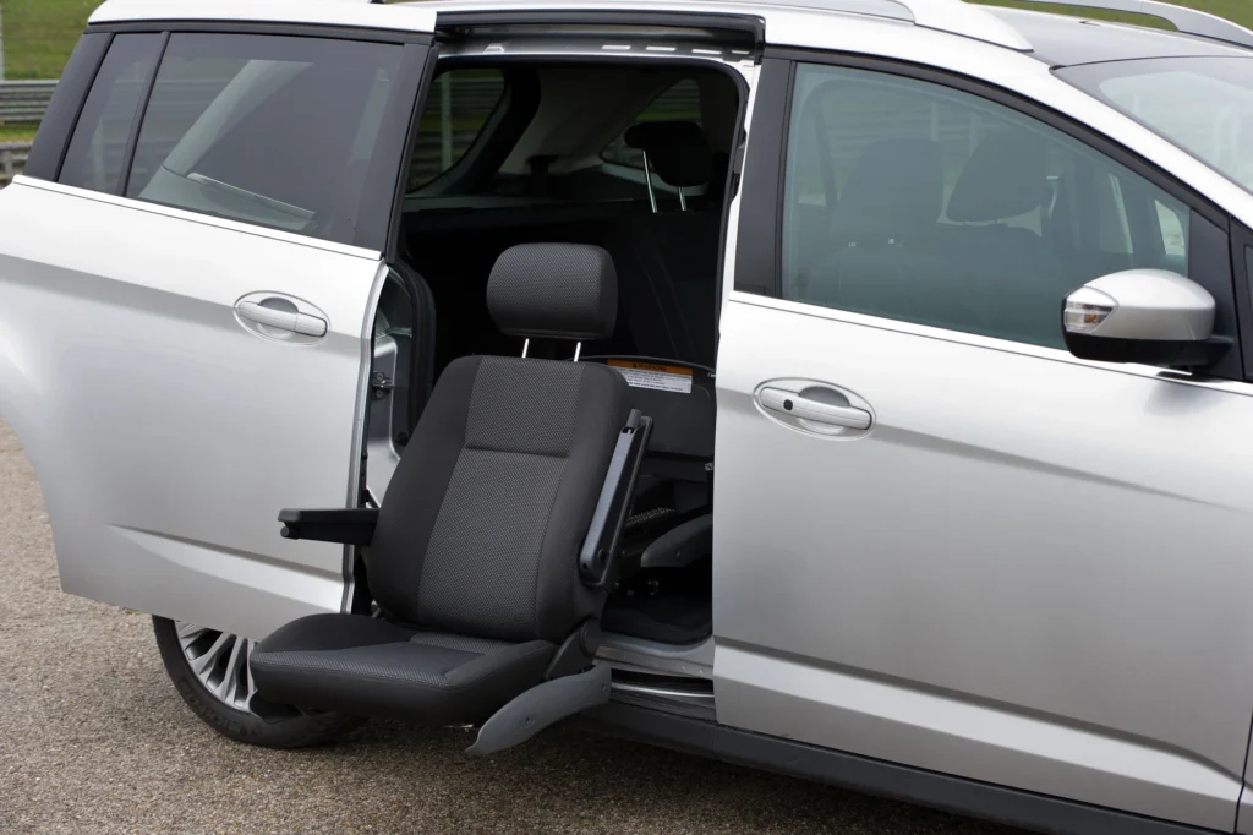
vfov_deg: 19.4
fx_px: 2435
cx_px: 626
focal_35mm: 70
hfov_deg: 28.9
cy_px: 418
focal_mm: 70
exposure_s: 1/200
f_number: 5.6
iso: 640
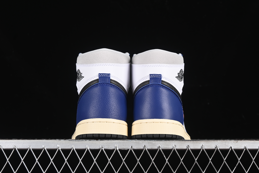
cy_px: 86
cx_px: 130
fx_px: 540
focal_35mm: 75
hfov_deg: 27.0
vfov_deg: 18.2
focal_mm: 50
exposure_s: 1/60
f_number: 7.1
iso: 160
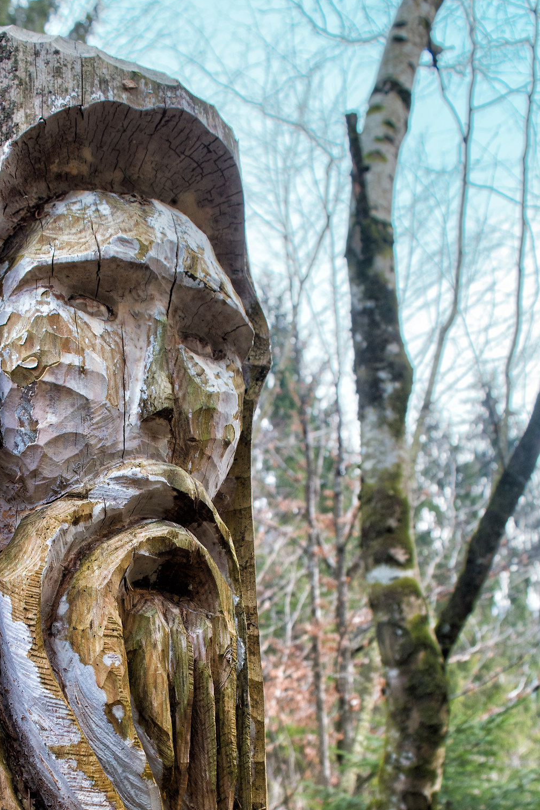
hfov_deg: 30.8
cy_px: 551
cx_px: 153
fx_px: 967
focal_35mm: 43
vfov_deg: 44.6
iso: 100
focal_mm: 18
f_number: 5.6
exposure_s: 1/60
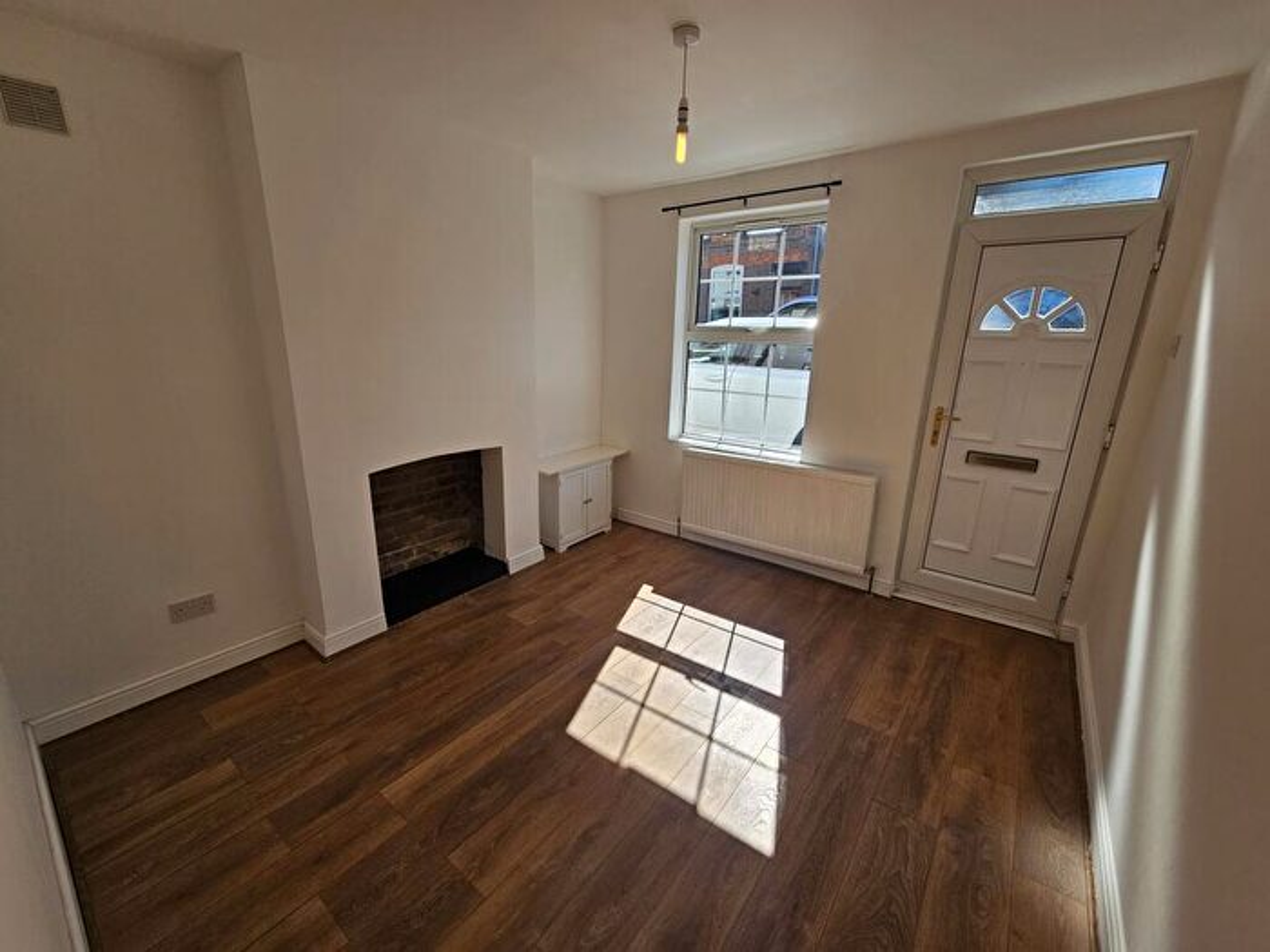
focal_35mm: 13
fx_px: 477
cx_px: 635
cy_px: 476
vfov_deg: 89.9
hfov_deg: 106.2
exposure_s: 1/662
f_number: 2.2
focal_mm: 2.2
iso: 50
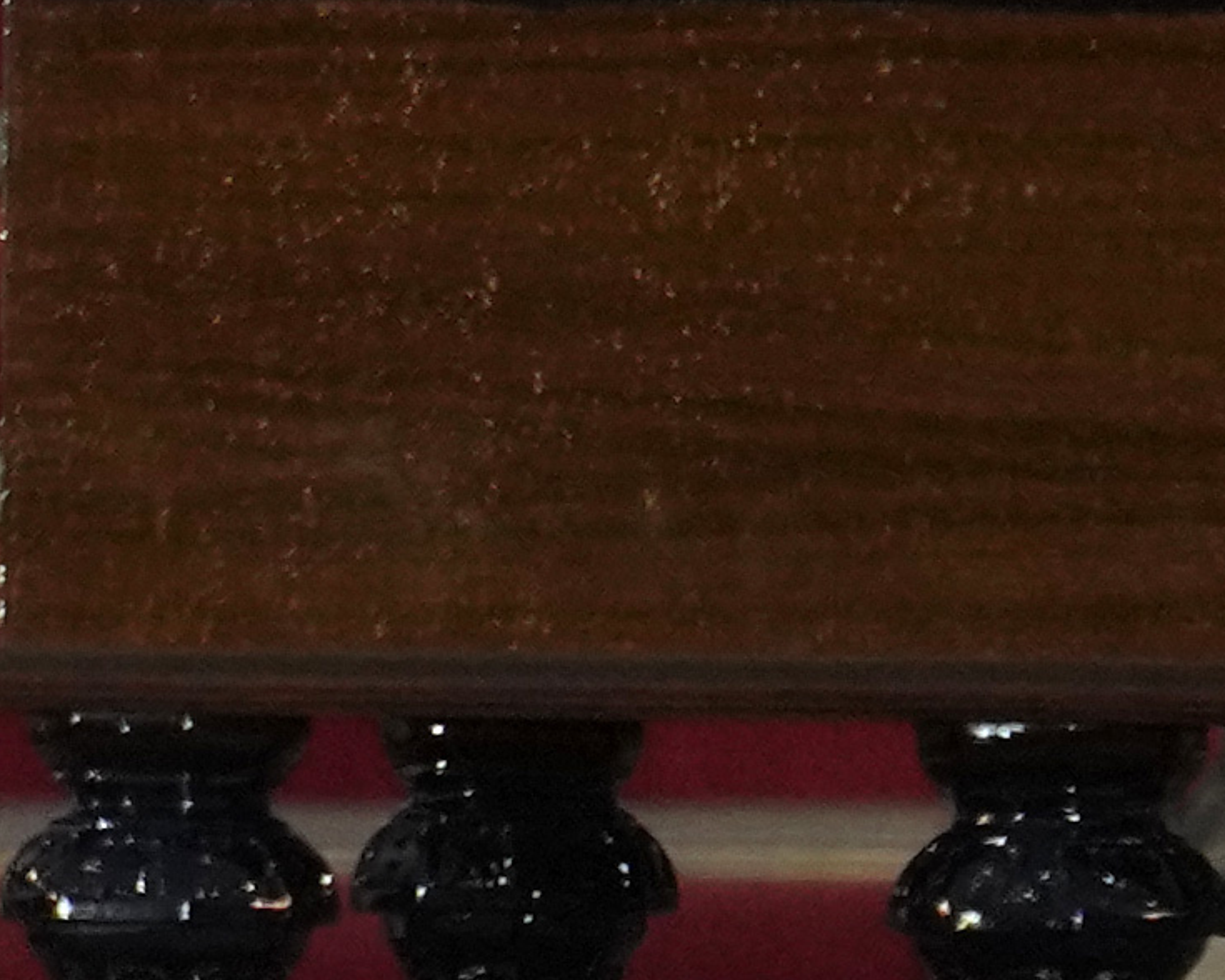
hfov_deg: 0.4
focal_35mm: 4301
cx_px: -3043
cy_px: -1607
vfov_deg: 0.4
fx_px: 155934
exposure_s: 1/400
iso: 1250
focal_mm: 400
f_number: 2.8
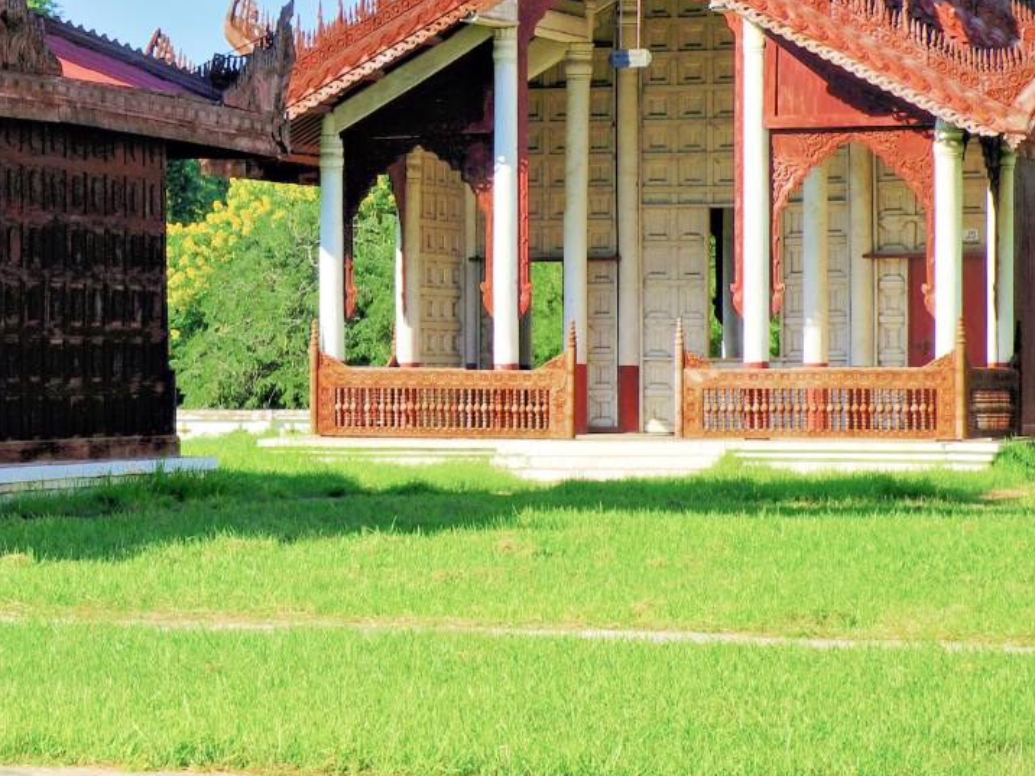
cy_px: 166
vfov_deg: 11.5
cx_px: -142
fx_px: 3857
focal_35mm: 129
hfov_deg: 14.9
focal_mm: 50
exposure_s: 1/100
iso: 100
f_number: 11
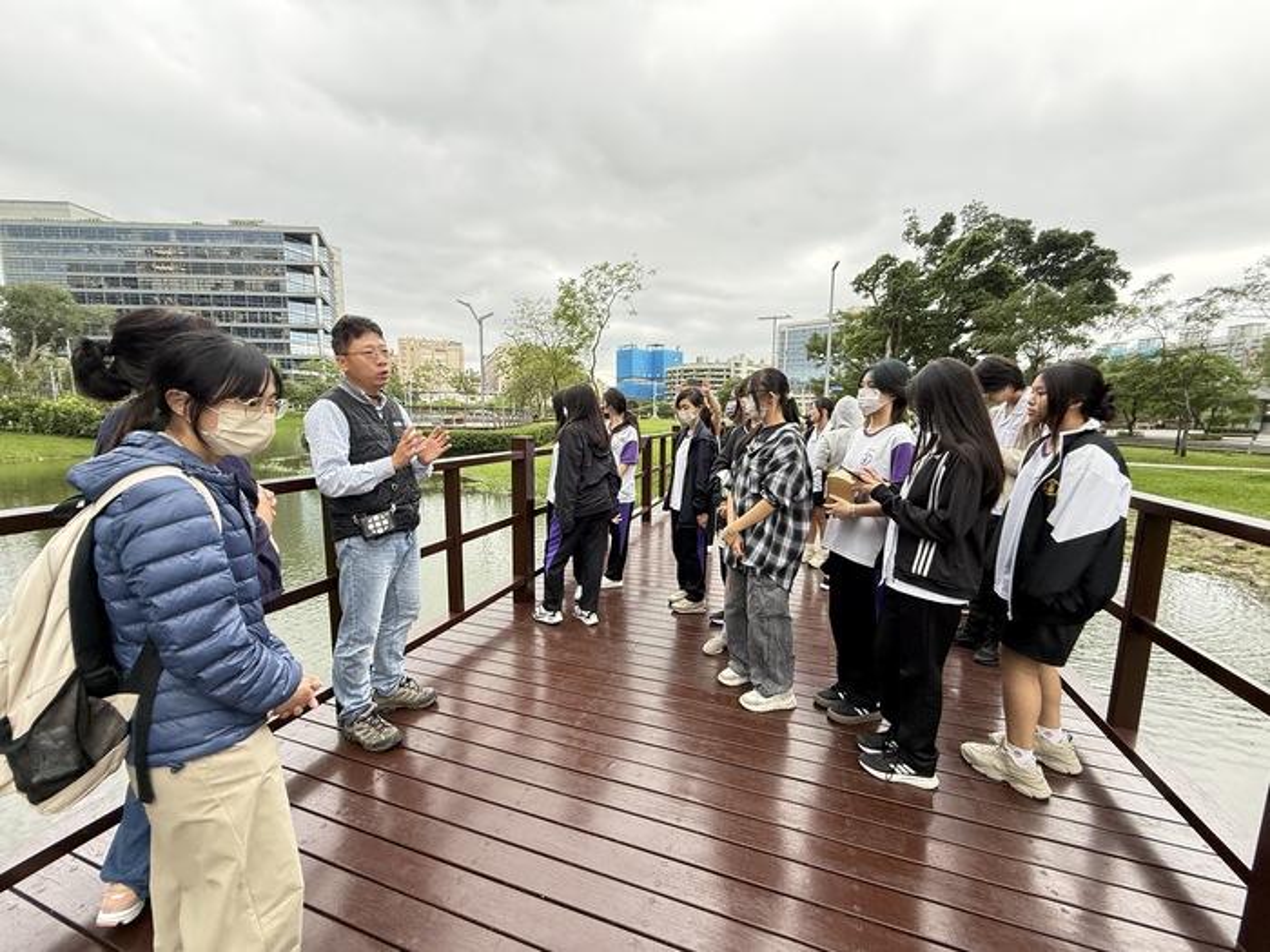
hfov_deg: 102.1
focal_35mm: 14
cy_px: 476
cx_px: 635
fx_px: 514
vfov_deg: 85.7
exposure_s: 1/99
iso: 200
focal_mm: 2.22
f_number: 2.2
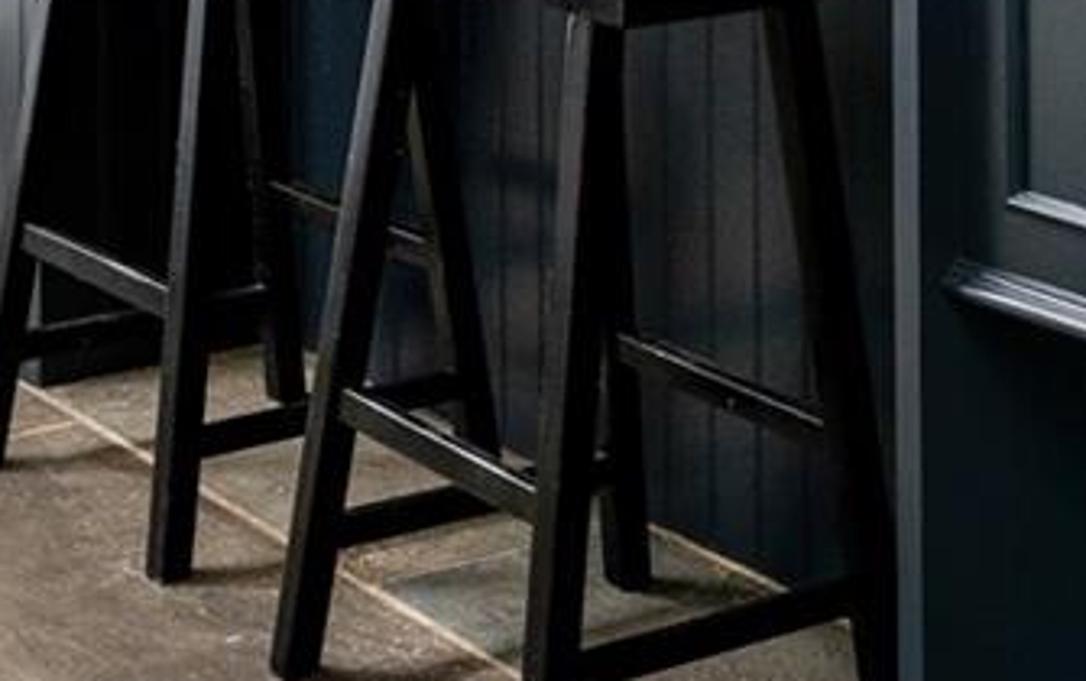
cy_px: -691
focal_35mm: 115
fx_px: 3410
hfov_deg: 17.9
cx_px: 901
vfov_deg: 10.5
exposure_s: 1/200
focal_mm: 18.5
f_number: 8
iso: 400
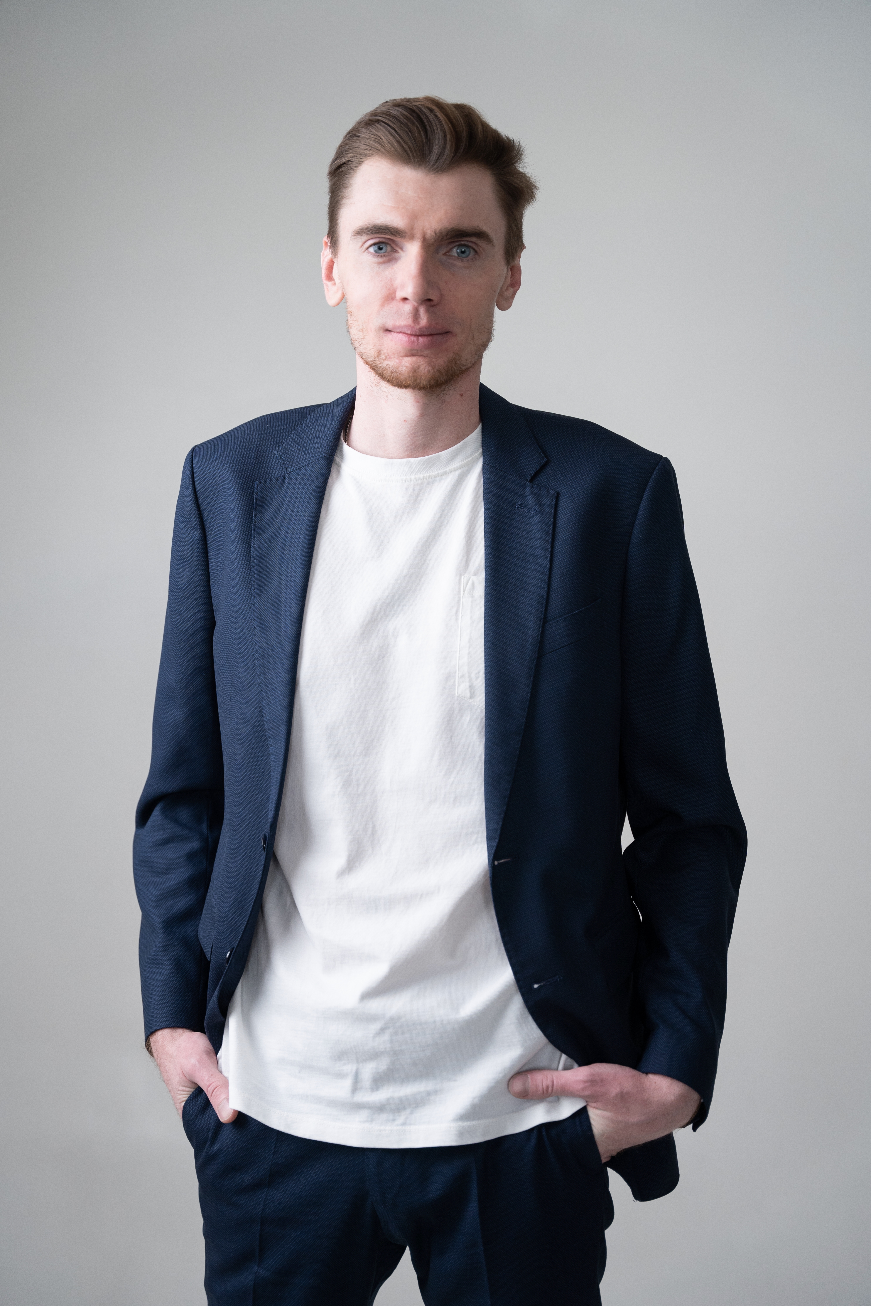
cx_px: 436
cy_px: 653
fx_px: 1840
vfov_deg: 39.1
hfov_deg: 26.6
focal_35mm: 51
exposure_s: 1/160
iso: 320
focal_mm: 50.7
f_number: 2.8
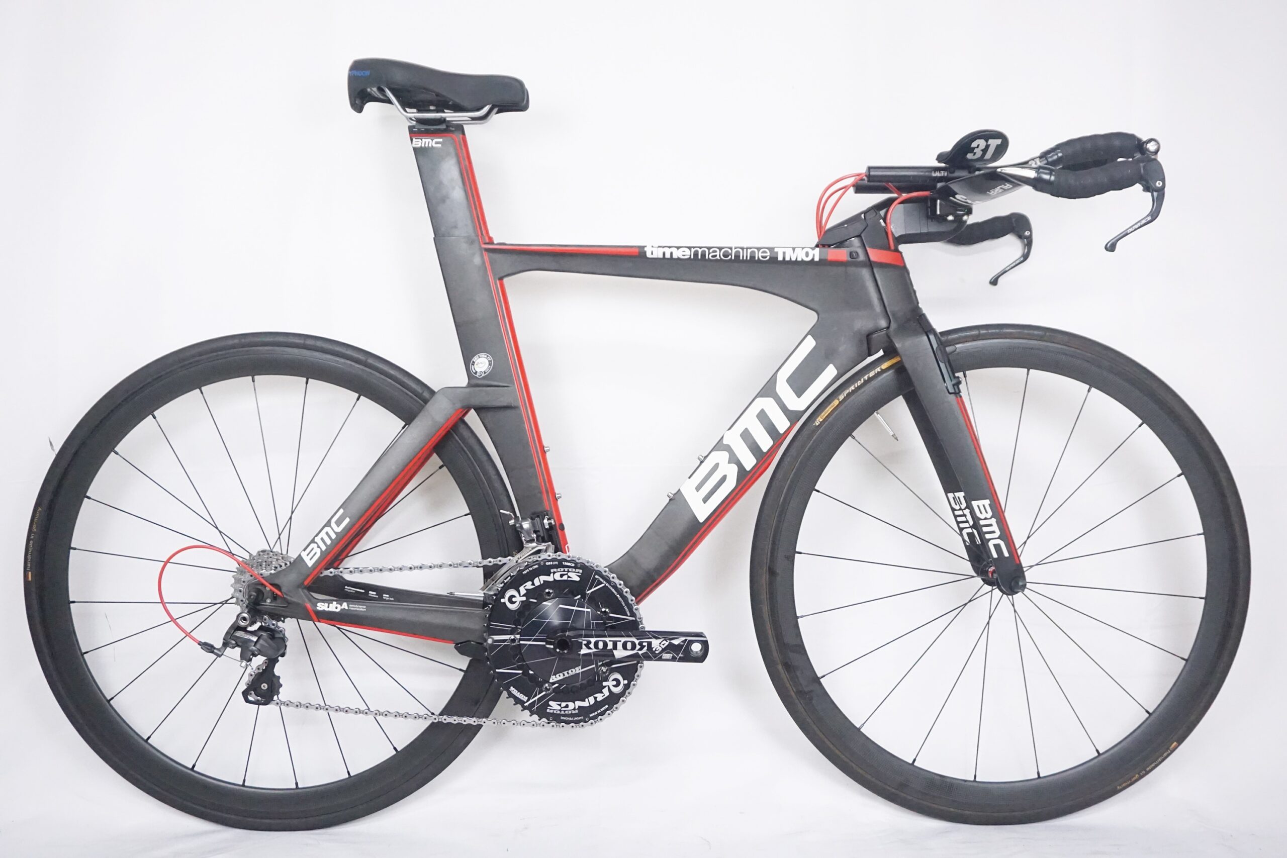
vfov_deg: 41.7
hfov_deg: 59.5
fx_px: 1126
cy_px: 429
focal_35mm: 32
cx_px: 644
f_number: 4.5
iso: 3200
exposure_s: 1/320
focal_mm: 21
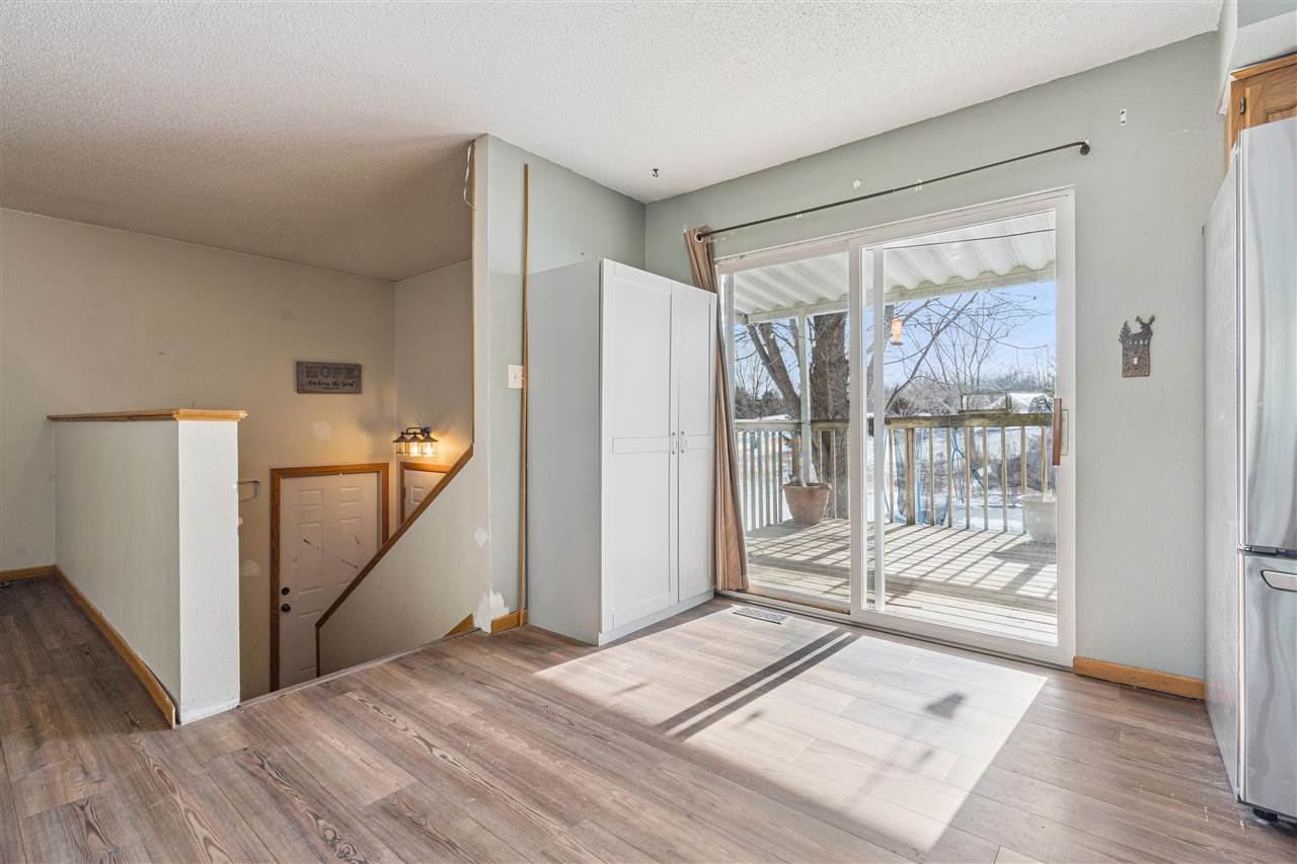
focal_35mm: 16
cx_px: 648
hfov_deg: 96.7
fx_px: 576
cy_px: 432
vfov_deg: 73.7
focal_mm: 16
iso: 400
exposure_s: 1/80
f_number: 9
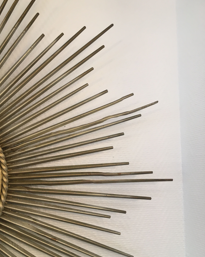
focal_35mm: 31
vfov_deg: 57.2
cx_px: 102
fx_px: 235
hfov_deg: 47.1
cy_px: 133
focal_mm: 4.15
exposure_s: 1/33
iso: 125
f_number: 2.2
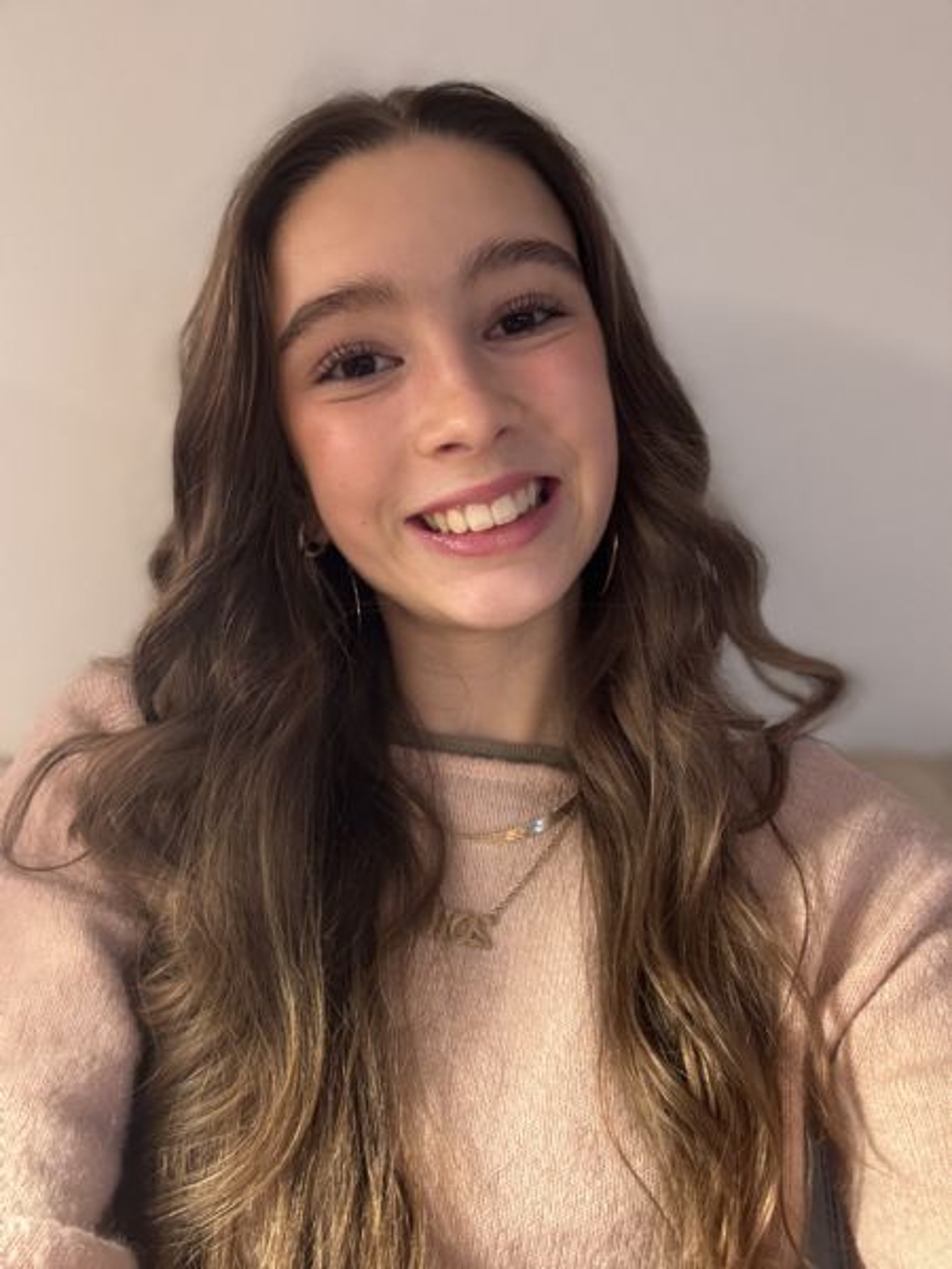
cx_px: 476
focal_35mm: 30
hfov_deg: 46.8
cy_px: 634
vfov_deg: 60.0
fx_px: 1100
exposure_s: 1/25
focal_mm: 2.69
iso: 250
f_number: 1.9
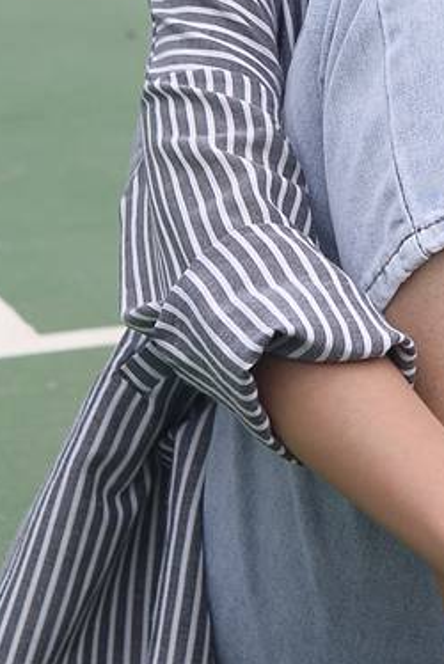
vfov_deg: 11.0
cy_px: -203
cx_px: 829
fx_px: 3361
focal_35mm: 182
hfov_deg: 7.3
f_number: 5.6
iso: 100
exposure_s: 1/640
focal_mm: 35
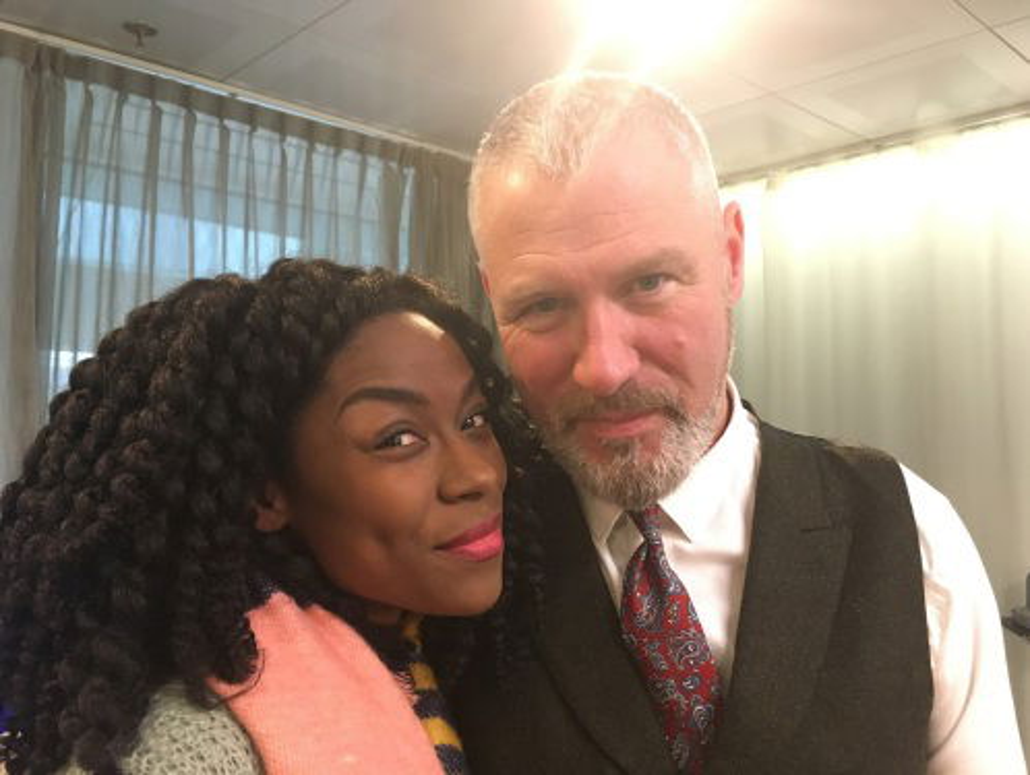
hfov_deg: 61.6
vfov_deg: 48.3
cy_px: 388
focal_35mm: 29
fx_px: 864
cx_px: 515
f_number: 2.2
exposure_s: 1/17
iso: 200
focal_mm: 4.15
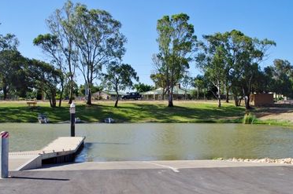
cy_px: 104
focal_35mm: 43
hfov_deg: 45.4
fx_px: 350
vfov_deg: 31.1
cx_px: 165
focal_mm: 23
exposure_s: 1/125
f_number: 11
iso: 100
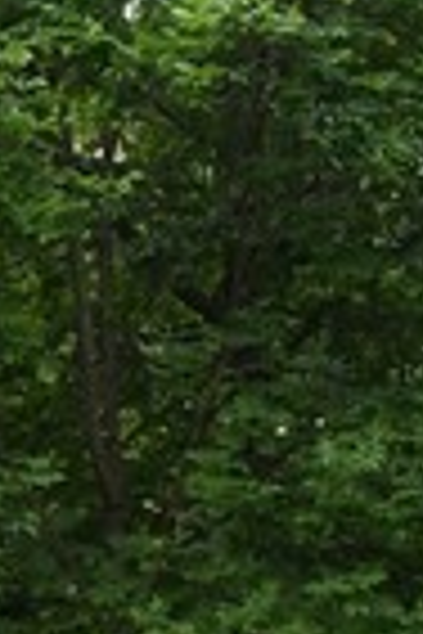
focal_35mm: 185
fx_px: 3260
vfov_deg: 10.4
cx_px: 882
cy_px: 1201
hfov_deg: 7.1
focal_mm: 16
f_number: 2.8
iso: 900
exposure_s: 1/2500
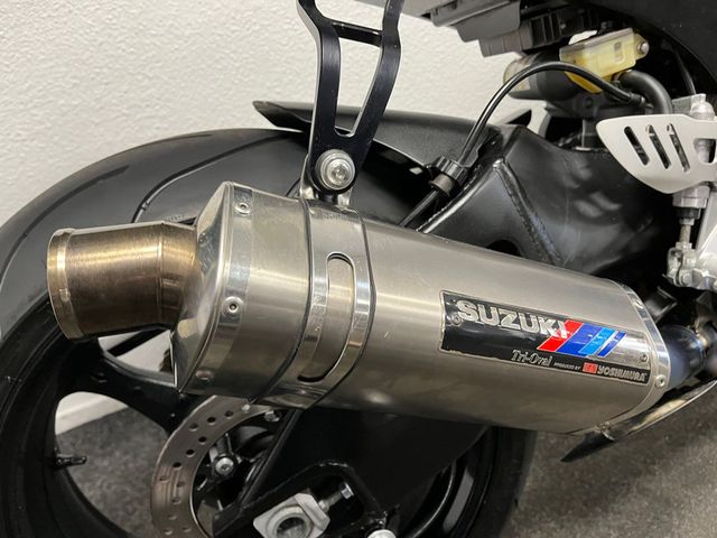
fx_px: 539
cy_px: 269
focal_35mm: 26
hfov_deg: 67.3
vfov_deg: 53.1
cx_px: 358
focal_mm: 5.1
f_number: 1.6
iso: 250
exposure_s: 1/50
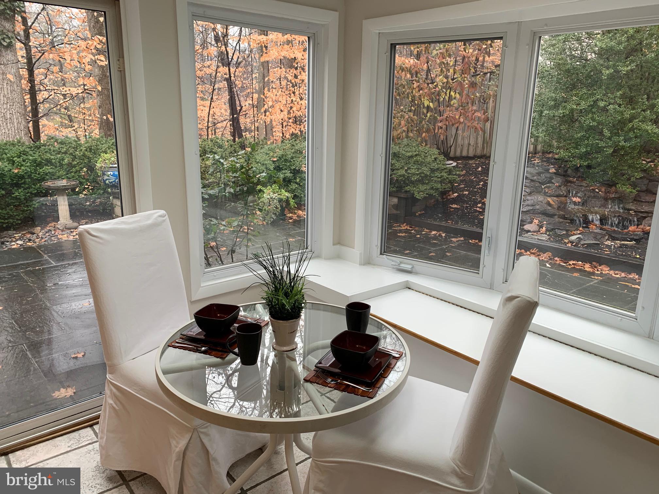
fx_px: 495
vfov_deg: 53.1
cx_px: 330
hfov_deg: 67.3
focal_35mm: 26
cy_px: 247
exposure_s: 1/60
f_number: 1.8
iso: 64
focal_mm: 4.25
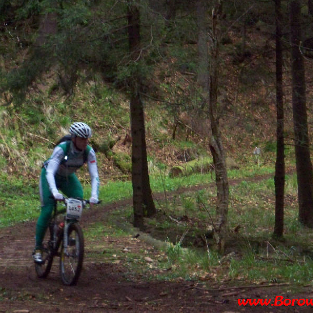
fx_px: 1422
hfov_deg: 12.6
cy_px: 156
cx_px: 146
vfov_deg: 12.6
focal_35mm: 139
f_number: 4.4
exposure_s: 1/125
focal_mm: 19.2
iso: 400
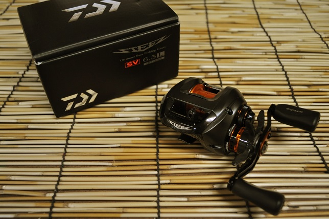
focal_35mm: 30
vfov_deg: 43.5
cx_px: 164
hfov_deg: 62.0
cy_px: 110
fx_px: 274
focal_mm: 20
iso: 800
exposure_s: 1/60
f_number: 4.5
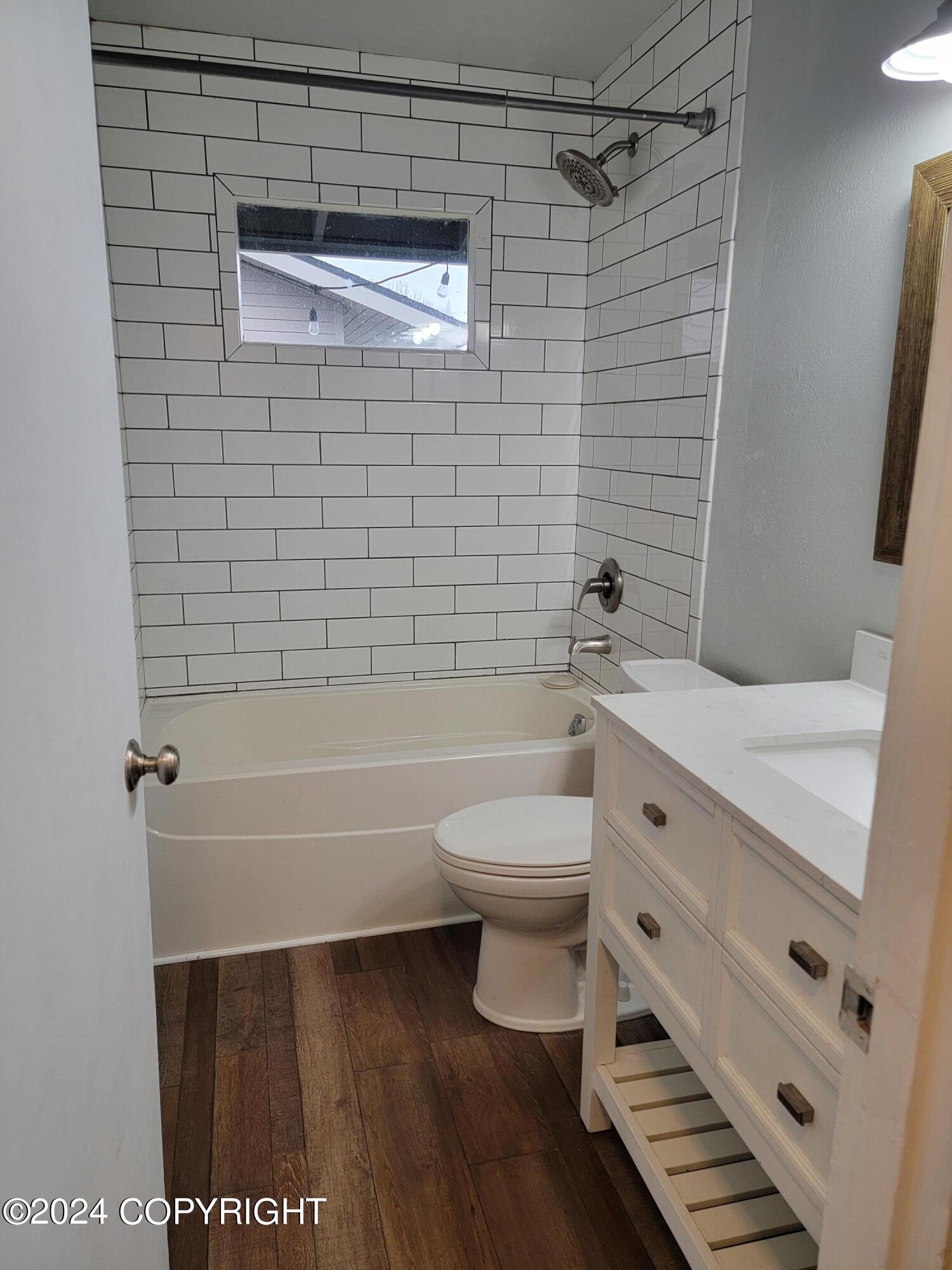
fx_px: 880
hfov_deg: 56.8
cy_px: 635
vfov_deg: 71.6
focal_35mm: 24
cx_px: 476
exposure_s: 1/120
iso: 160
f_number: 1.8
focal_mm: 6.7
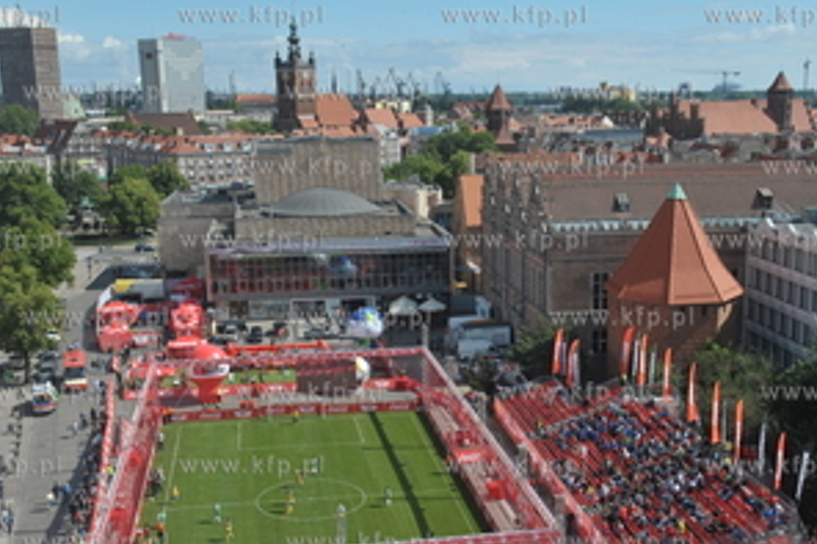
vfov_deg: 29.1
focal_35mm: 46
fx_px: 1043
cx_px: 455
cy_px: 353
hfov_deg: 42.7
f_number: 13
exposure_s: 1/320
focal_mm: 34
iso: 320
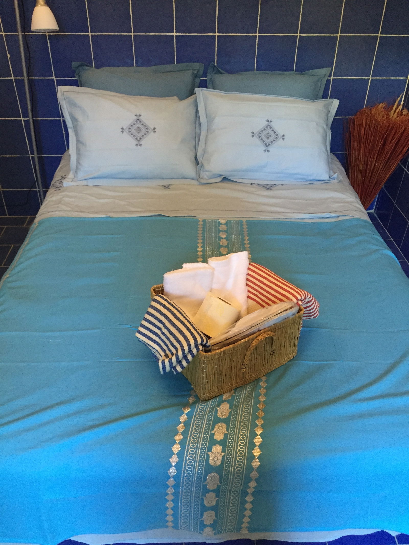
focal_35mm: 29
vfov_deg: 61.7
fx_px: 457
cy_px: 272
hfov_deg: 48.2
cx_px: 204
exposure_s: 1/33
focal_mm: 4.15
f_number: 2.2
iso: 250
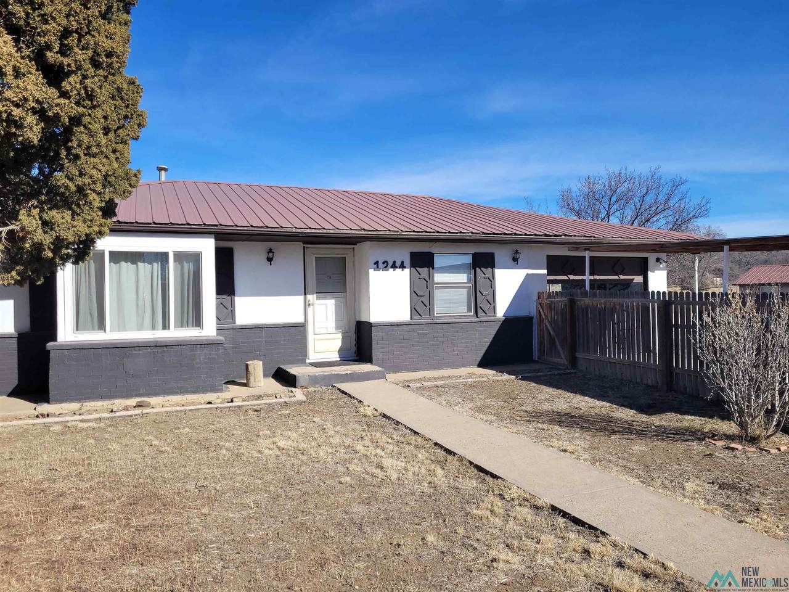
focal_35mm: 26
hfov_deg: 67.3
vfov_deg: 53.1
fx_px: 593
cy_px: 296
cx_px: 394
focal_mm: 5.4
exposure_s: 1/2517
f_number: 1.8
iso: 40
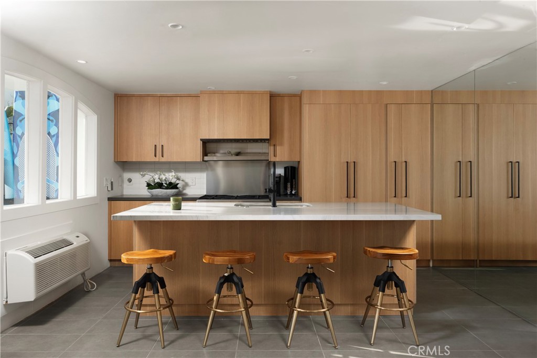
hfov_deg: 69.4
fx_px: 388
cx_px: 268
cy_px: 179
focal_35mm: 26
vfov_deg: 49.6
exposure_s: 1/125
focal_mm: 26
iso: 640
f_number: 10
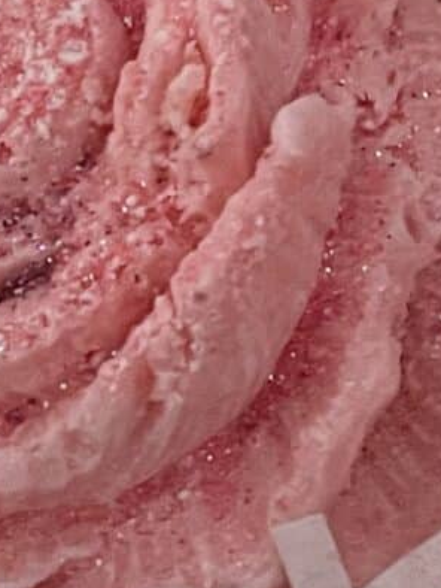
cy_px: 172
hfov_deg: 10.9
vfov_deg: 14.6
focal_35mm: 135
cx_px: 386
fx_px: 2291
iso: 1000
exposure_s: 1/30
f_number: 1.6
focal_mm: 4.2
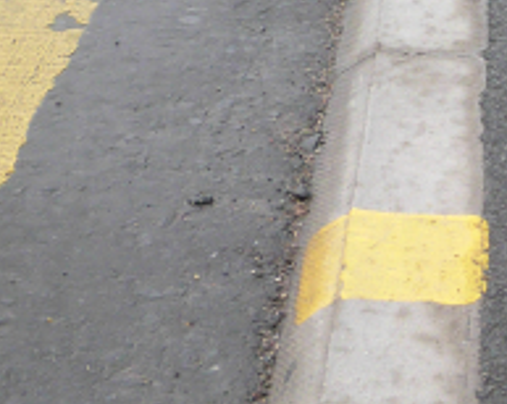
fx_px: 1934
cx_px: 720
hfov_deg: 14.1
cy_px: -72
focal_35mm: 129
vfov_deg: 11.7
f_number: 3
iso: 160
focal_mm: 6.1
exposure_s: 1/60
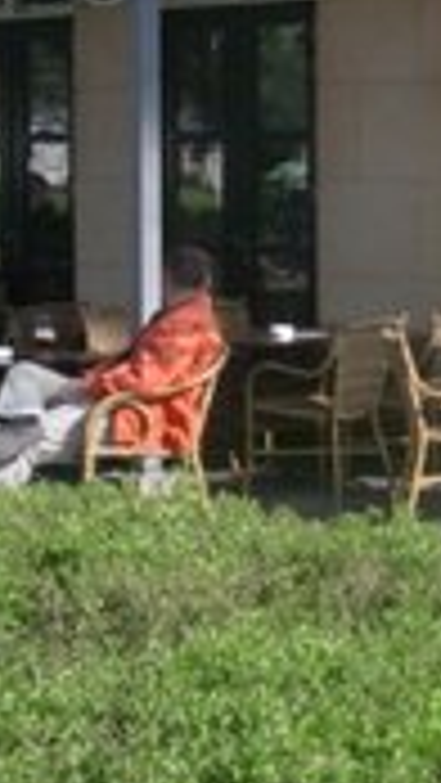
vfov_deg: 17.0
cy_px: 230
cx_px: 482
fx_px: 2617
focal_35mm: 126
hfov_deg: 9.5
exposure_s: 1/512
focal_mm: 6.7
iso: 70
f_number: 2.9
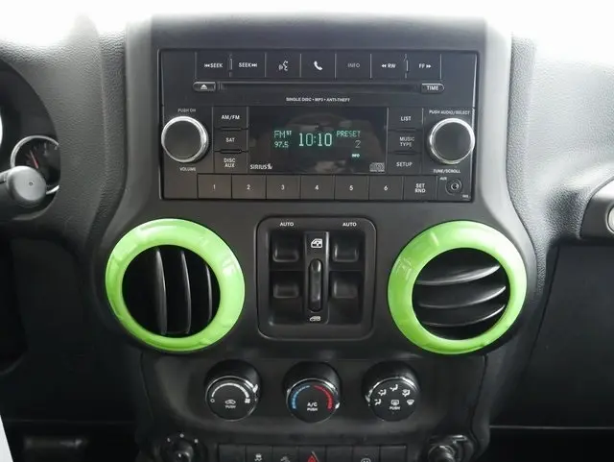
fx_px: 568
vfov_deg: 44.2
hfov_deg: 56.8
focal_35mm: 32
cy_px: 231
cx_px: 307
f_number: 5
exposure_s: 1/60
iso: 3200
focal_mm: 16
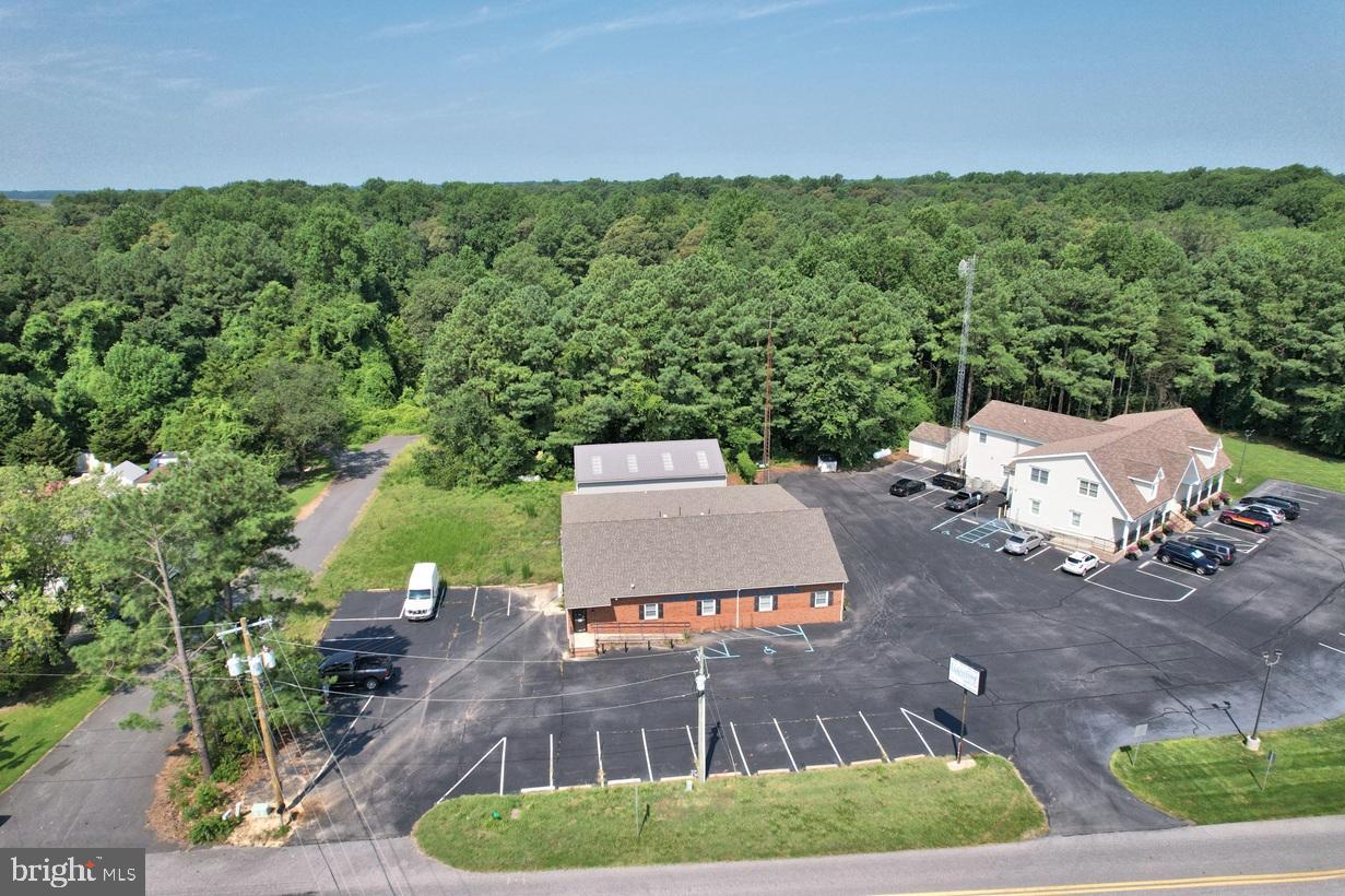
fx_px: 822
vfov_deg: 57.2
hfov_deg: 78.6
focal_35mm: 22
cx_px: 672
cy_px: 448
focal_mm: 8.38
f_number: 2.8
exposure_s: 1/3200
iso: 200
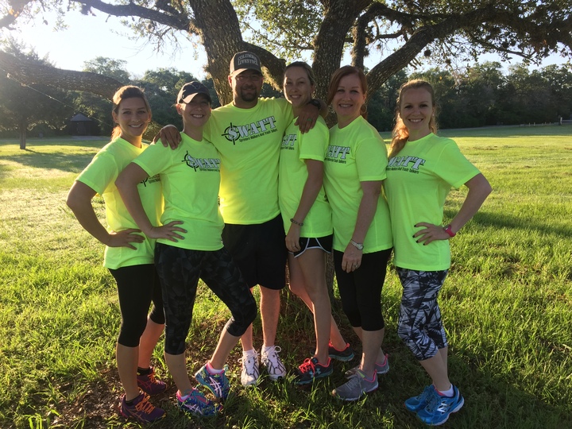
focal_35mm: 29
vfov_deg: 48.2
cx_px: 286
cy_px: 214
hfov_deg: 61.7
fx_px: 479
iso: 32
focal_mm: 4.15
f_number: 2.2
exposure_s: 1/425
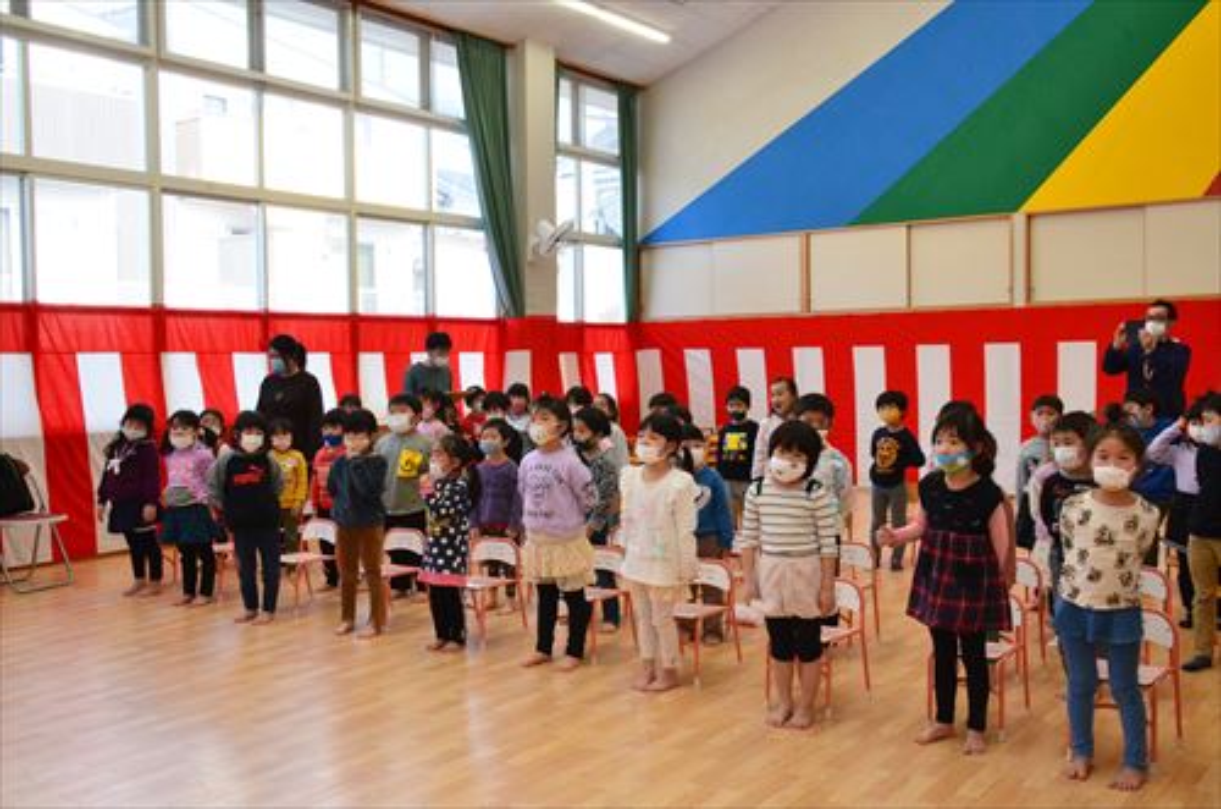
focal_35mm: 33
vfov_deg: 39.8
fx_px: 1117
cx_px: 610
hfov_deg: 57.3
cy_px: 404
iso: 2500
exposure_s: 1/160
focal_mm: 22
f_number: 13
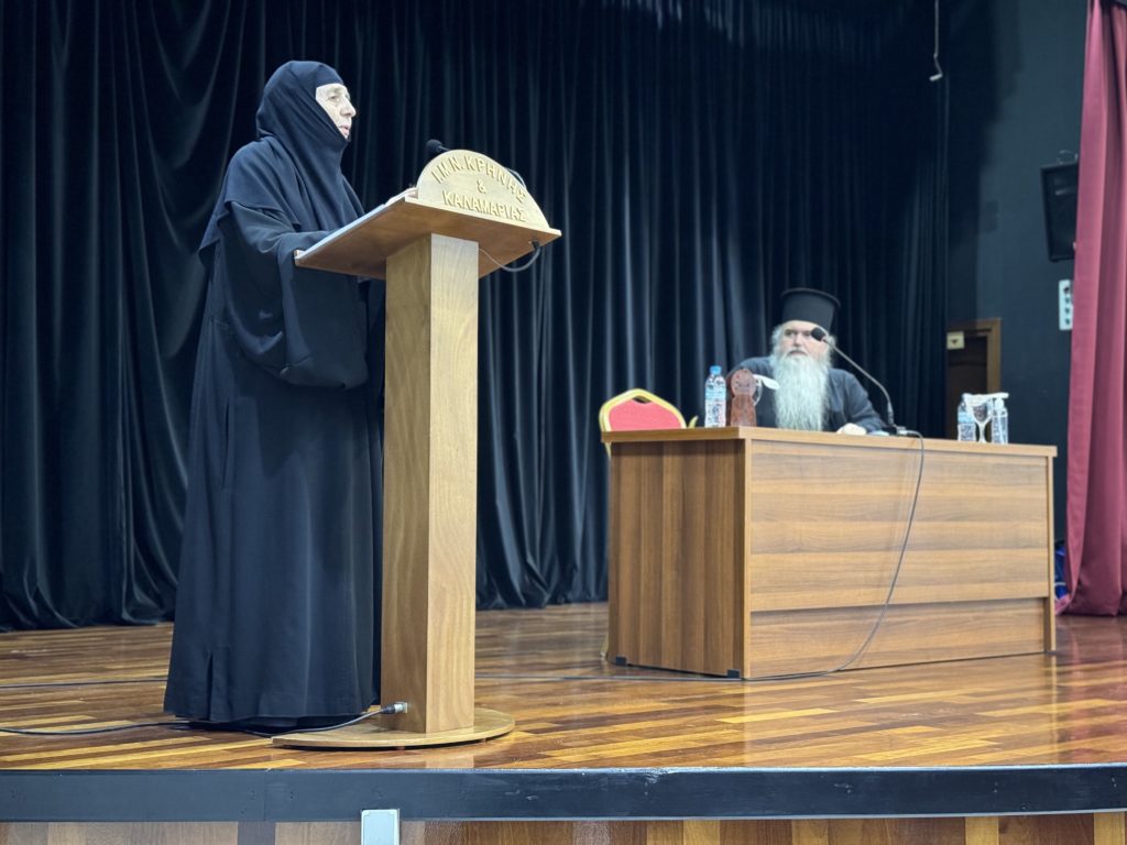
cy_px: 422
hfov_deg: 39.7
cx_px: 564
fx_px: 1563
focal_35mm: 48
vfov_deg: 30.3
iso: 500
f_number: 1.78
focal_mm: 6.86
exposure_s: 1/33
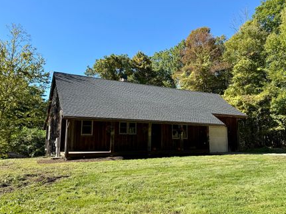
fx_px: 231
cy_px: 106
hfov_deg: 63.4
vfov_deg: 49.7
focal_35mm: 28
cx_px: 155
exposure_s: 1/1689
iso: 80
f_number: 1.78
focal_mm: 6.76
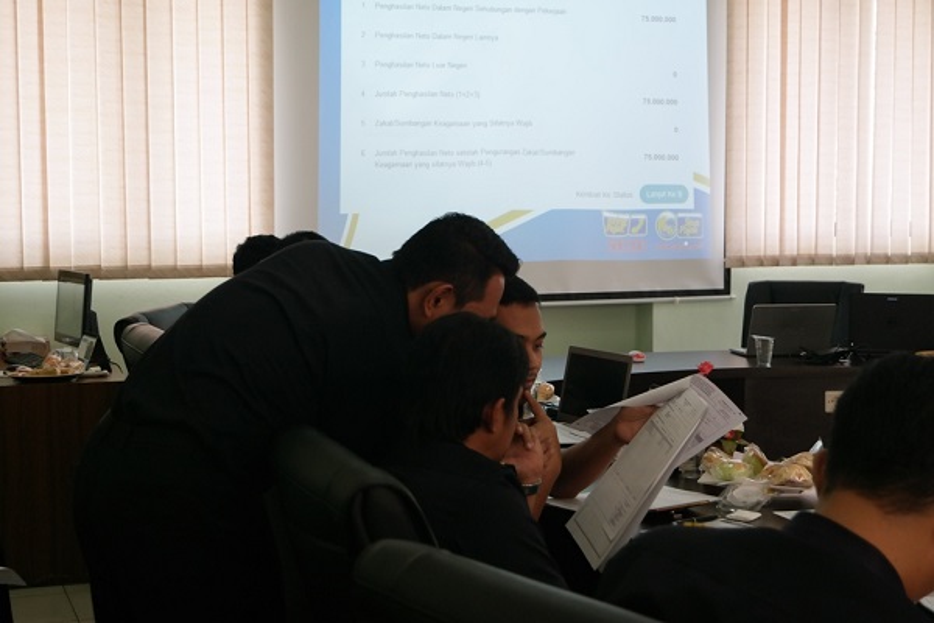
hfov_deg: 33.4
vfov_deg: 22.6
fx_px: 1557
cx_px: 467
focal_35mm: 60
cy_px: 312
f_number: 5
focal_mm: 39
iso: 800
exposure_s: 1/60
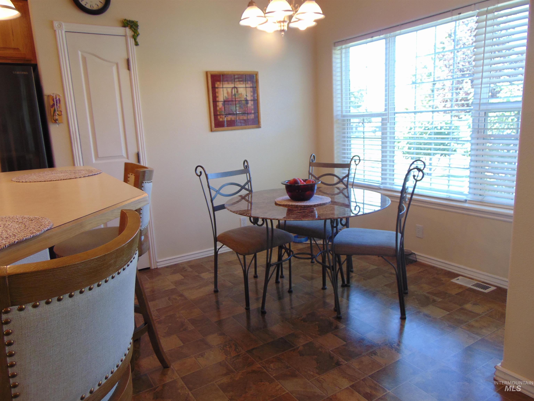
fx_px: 386
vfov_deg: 54.9
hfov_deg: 69.4
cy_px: 200
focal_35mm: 25
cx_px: 267
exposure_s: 1/30
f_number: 3
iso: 80
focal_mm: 4.5
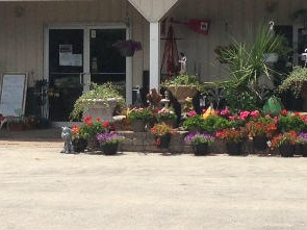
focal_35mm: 146
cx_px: 101
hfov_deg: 13.5
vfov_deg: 10.2
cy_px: 93
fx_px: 1294
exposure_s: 1/2008
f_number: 2.4
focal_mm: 4.12
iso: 50
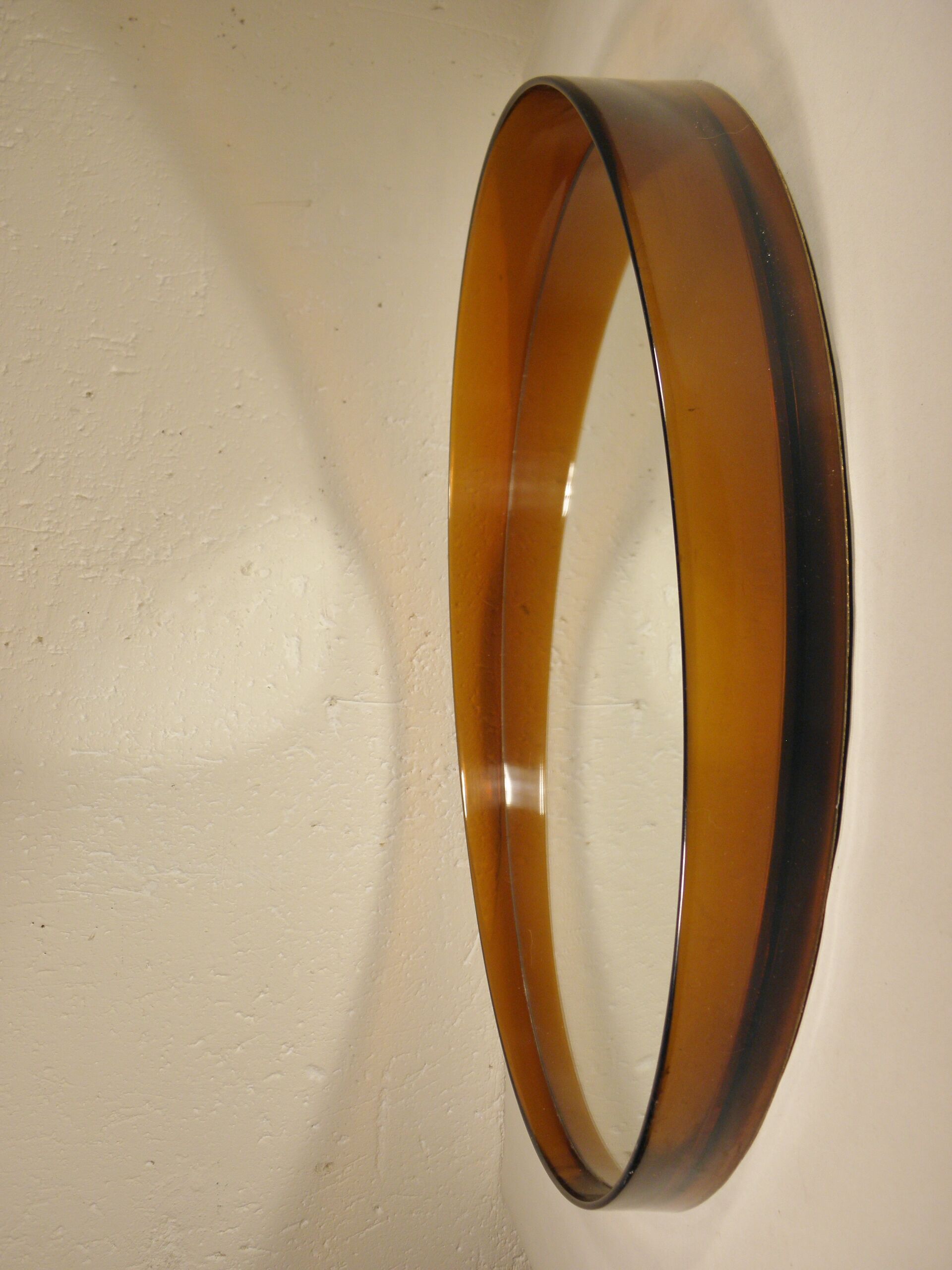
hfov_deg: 42.9
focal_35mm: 33
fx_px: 1210
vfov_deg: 55.4
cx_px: 476
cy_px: 635
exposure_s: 1/50
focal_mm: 5.9
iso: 100
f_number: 3.6
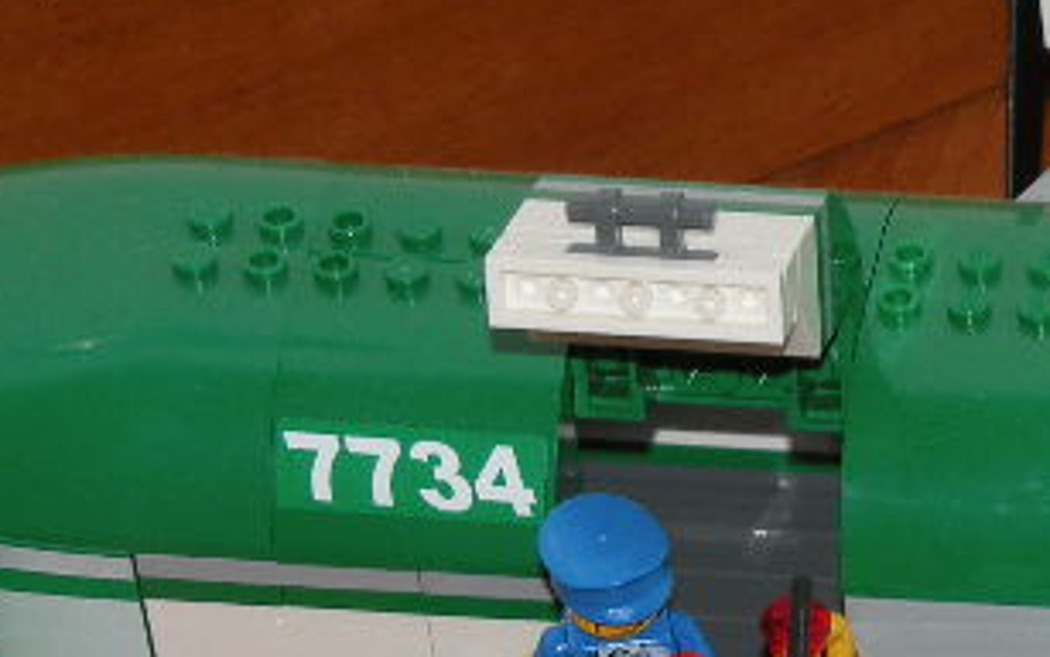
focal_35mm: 269
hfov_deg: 7.6
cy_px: 1239
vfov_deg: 4.8
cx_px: 1700
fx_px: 7699
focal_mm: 13.4
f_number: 4
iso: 64
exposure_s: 1/60
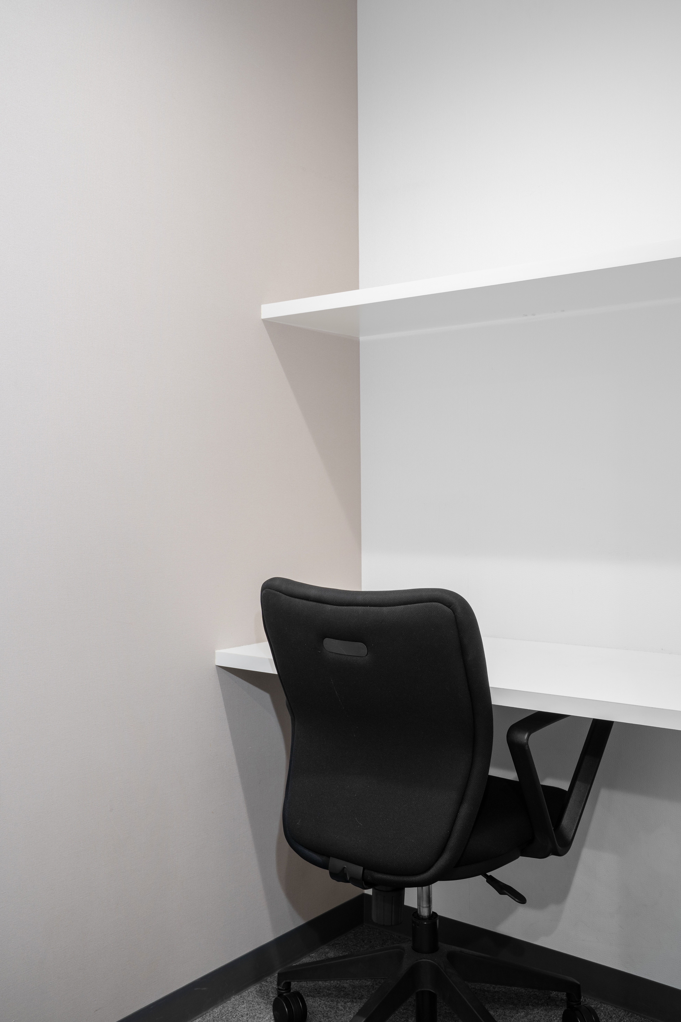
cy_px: 511
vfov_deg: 53.1
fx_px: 1021
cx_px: 340
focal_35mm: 36
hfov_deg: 36.9
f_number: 10
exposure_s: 1/2
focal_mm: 36
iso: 200
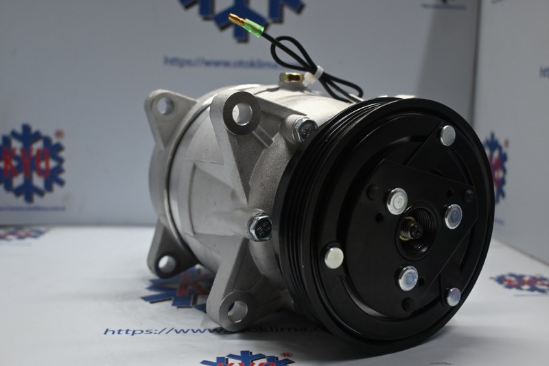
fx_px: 572
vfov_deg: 35.5
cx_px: 274
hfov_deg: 51.3
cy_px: 183
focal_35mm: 38
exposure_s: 1/125
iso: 800
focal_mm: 25
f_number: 4.2
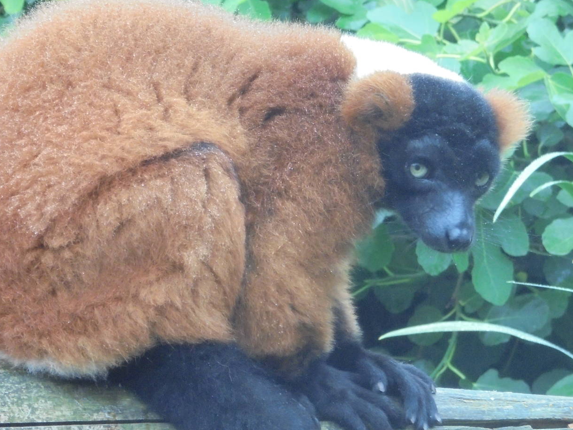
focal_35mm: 204
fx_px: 3377
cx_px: 241
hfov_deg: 9.7
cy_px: 192
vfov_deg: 7.3
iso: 500
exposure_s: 1/60
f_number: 6.5
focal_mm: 27.6
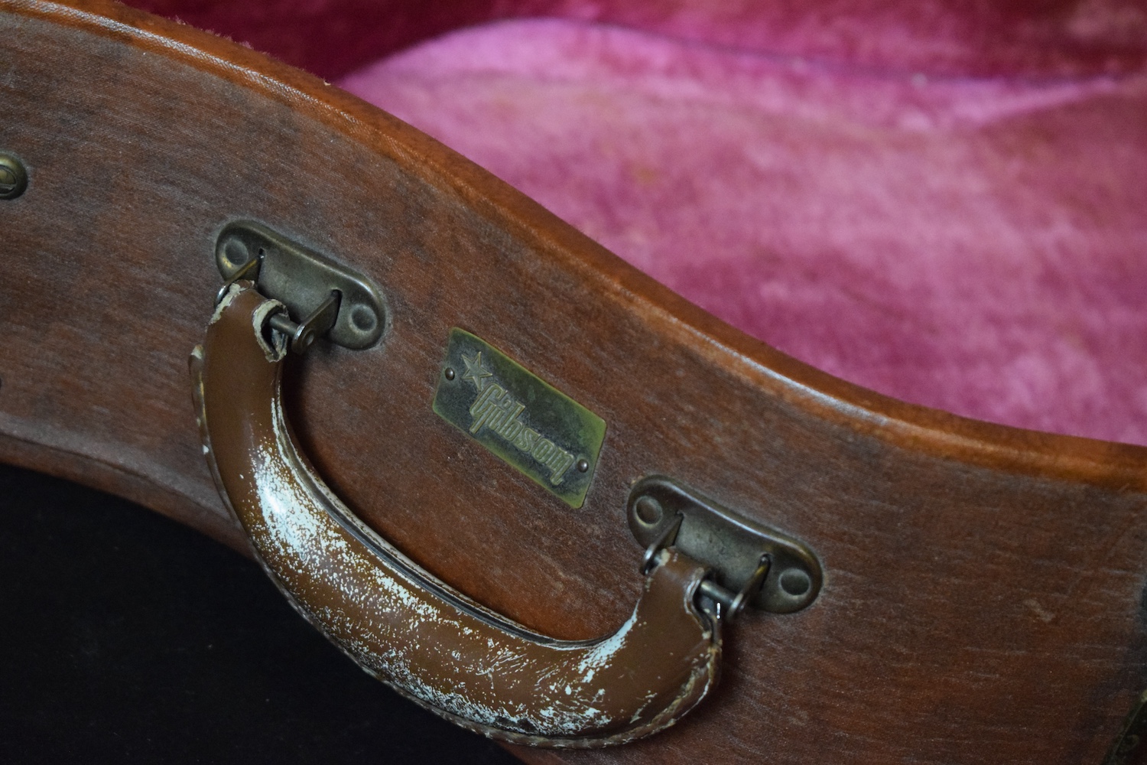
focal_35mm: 82
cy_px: 382
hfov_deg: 24.6
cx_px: 574
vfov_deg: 16.6
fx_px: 2628
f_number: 5.6
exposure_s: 1/60
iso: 6400
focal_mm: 55
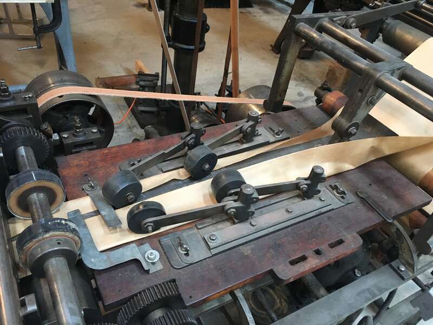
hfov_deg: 61.7
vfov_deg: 48.2
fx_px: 363
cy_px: 162
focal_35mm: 29
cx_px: 216
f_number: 2.2
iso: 200
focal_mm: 4.15
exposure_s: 1/30
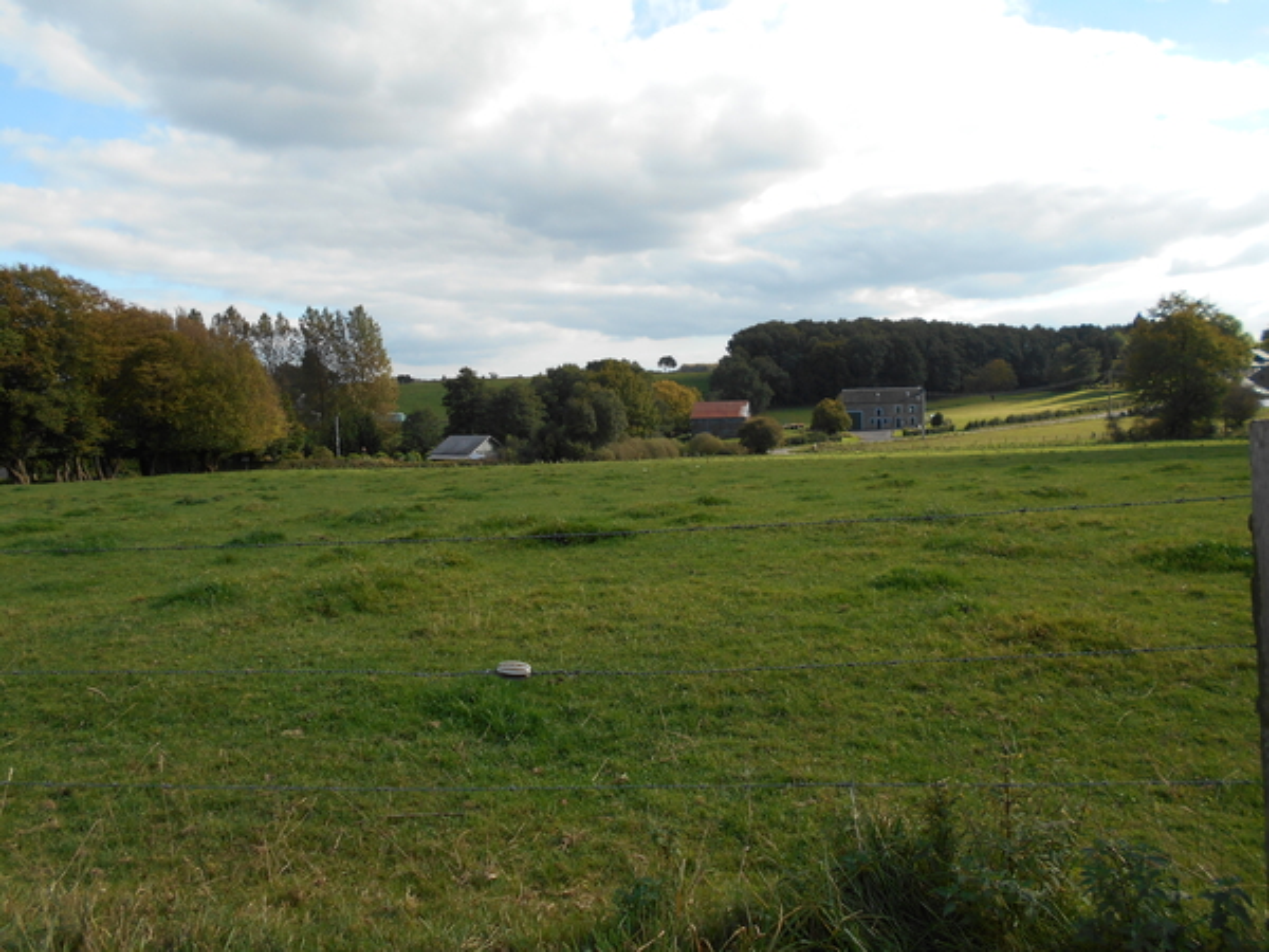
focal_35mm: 26
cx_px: 634
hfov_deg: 67.3
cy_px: 476
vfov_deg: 53.1
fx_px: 953
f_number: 3.2
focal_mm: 4.6
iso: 80
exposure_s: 1/500
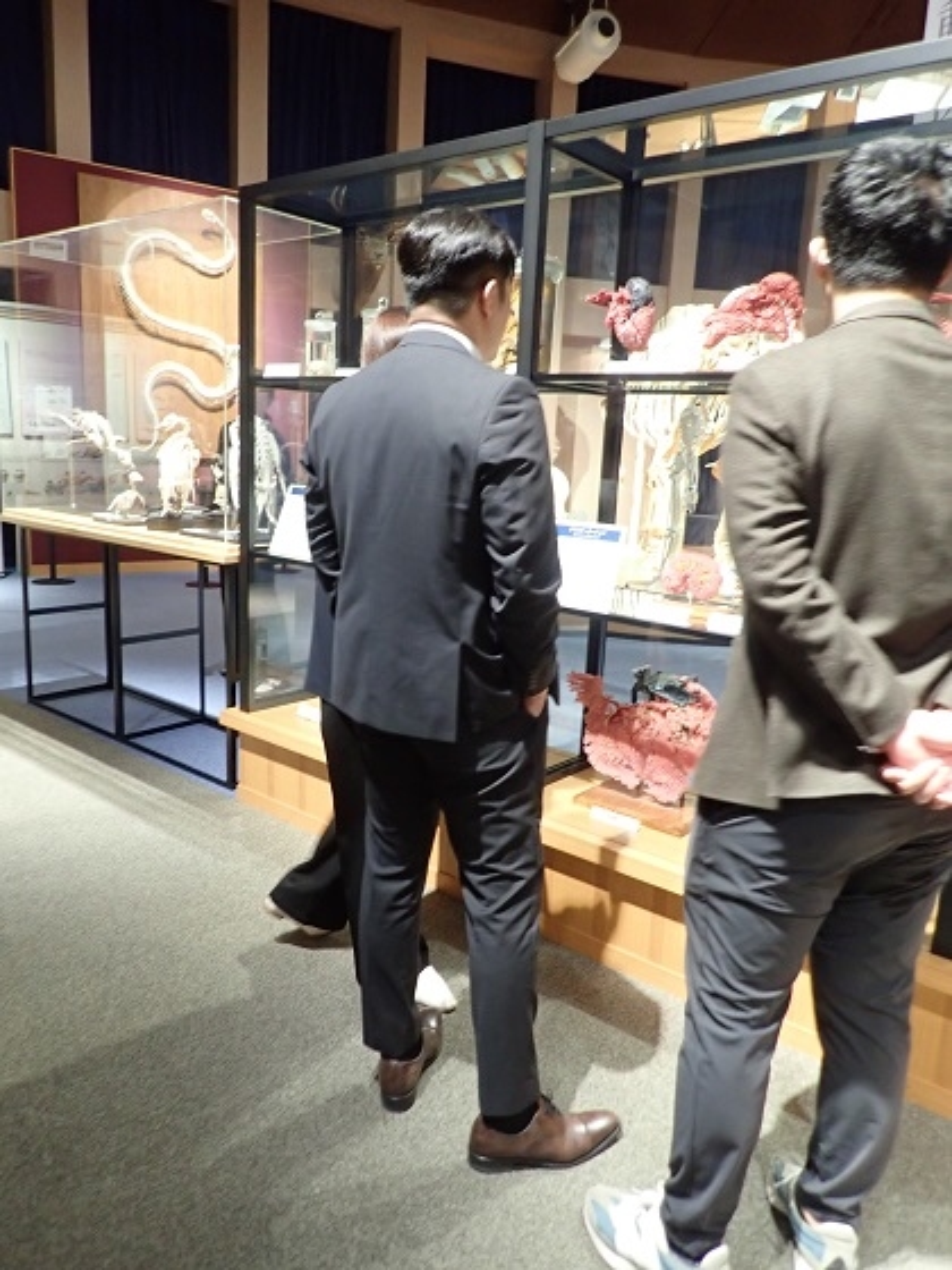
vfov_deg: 69.4
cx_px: 476
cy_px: 635
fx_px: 917
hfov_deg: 54.9
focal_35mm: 25
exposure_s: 1/30
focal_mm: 4.5
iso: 500
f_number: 2
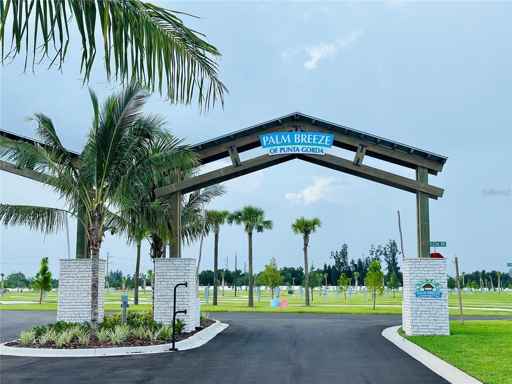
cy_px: 192
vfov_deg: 30.3
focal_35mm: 48
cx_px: 256
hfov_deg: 39.7
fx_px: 710
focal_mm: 6.86
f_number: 1.78
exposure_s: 1/1639
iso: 80
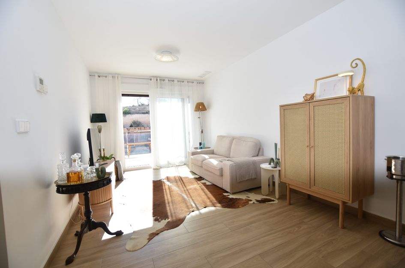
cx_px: 202
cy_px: 134
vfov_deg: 77.0
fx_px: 168
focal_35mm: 15
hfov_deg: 100.5
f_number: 4.5
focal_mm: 10
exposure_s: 1/400
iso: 200
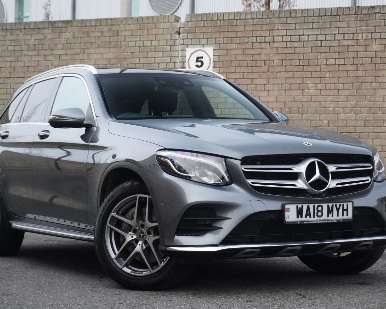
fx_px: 971
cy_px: 141
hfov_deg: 22.5
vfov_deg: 18.1
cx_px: 200
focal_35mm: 85
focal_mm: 44
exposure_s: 1/160
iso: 3200
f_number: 5.6
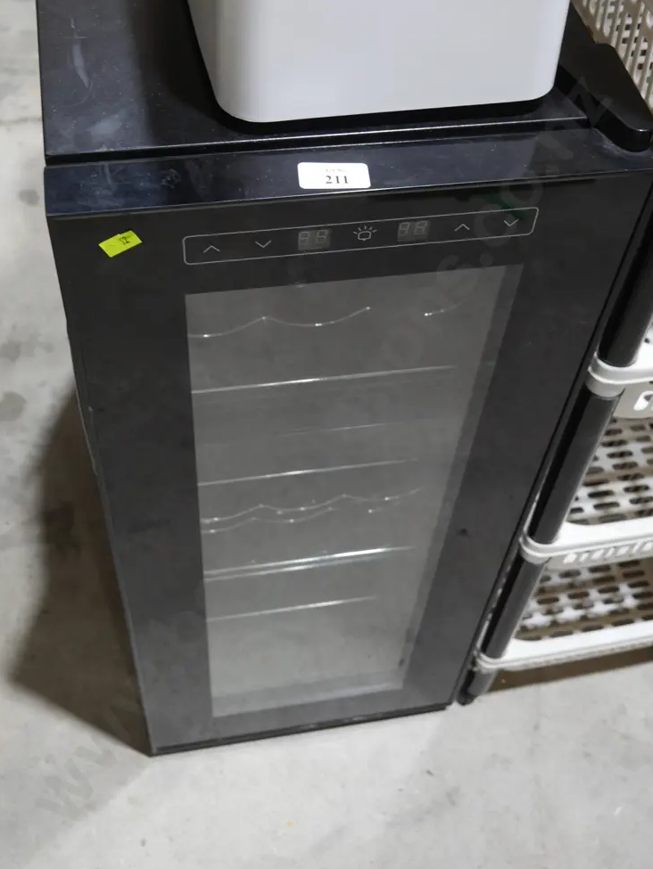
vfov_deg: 44.8
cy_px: 453
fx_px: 1056
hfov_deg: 34.4
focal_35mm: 42
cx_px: 322
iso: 400
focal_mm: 20
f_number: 4.5
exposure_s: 1/60
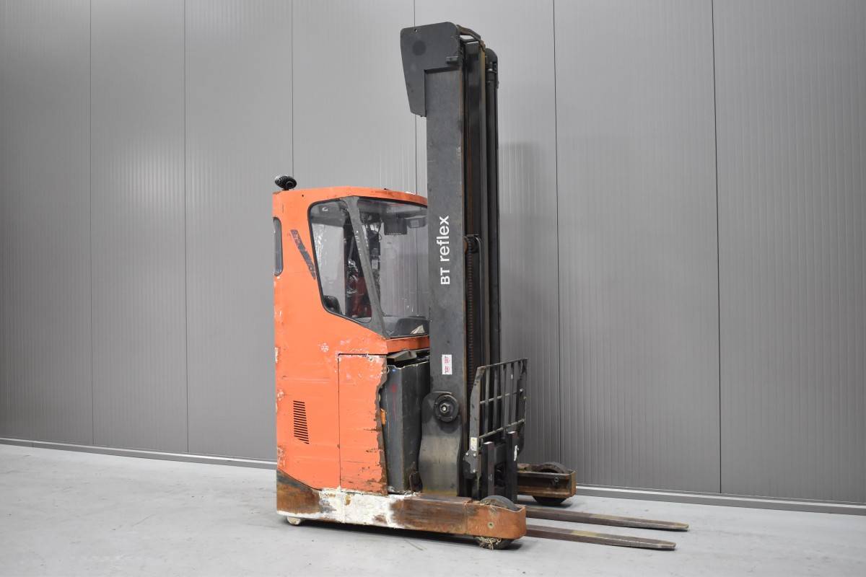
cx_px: 433
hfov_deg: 53.1
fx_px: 866
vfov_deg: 36.9
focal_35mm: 36
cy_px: 288
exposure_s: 1/50
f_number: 4
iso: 1250
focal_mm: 24
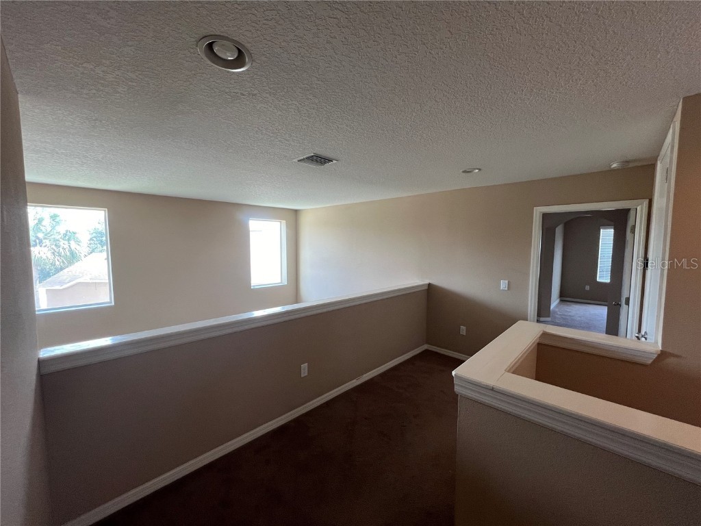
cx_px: 350
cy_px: 263
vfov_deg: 89.9
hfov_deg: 106.2
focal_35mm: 13
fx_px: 263
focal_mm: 1.57
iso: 160
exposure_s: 1/100
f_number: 1.8
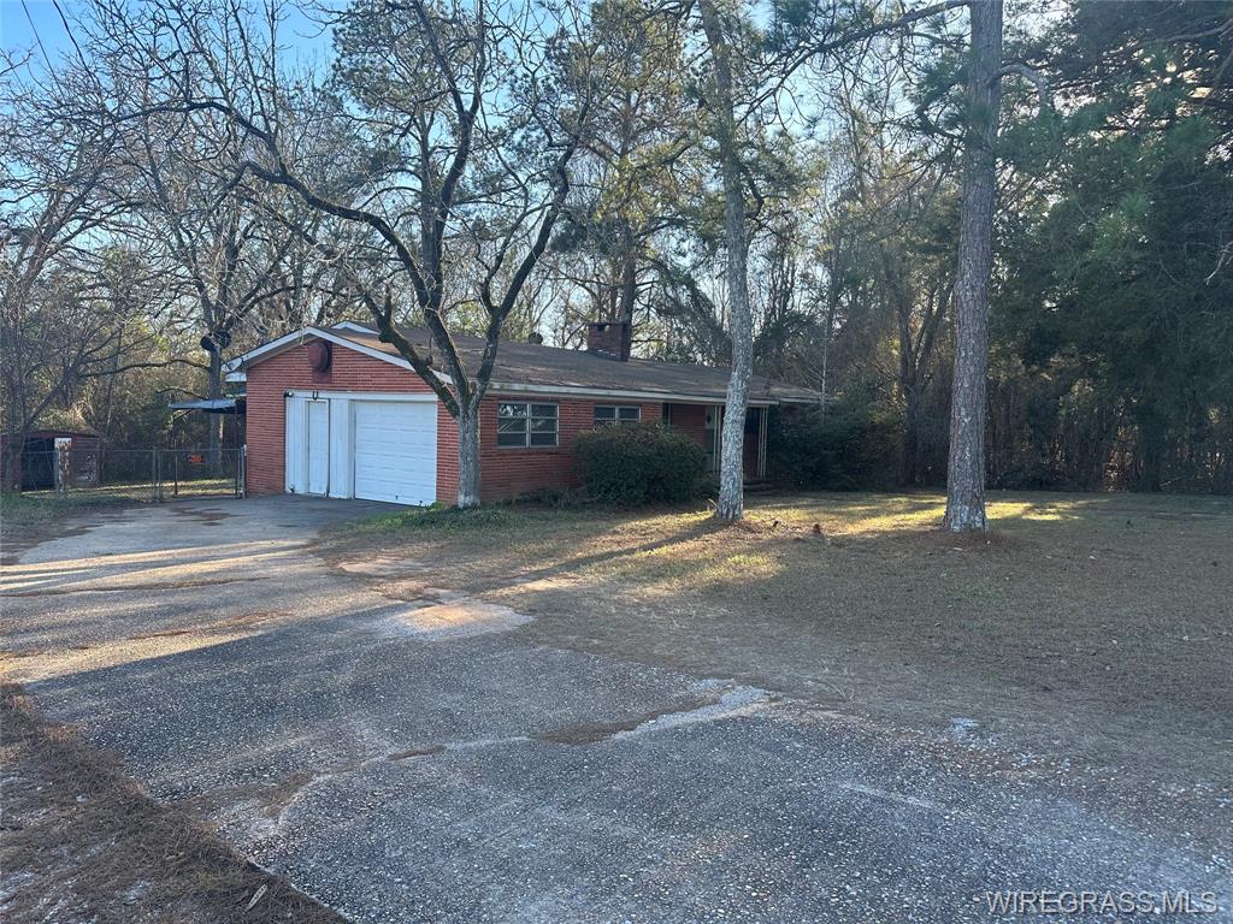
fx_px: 855
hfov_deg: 71.6
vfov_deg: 56.8
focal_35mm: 24
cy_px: 462
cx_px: 616
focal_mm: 6.86
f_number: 1.78
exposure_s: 1/583
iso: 80
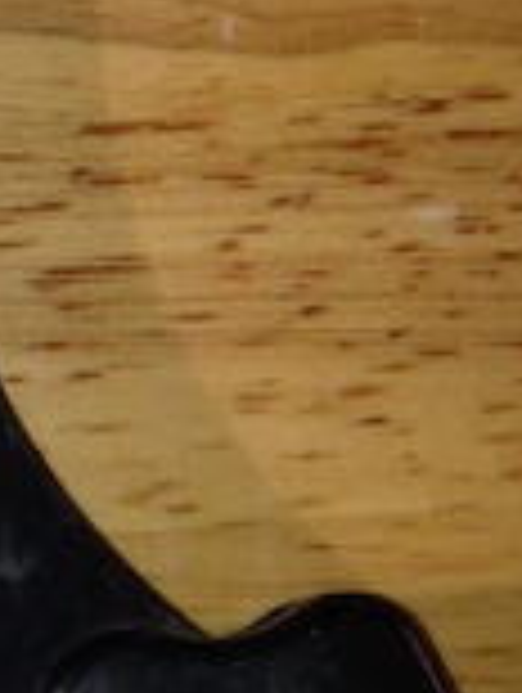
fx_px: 3429
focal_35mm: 171
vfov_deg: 11.5
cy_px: 270
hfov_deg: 8.0
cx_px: -752
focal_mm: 4.12
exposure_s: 1/85
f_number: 2.4
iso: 50
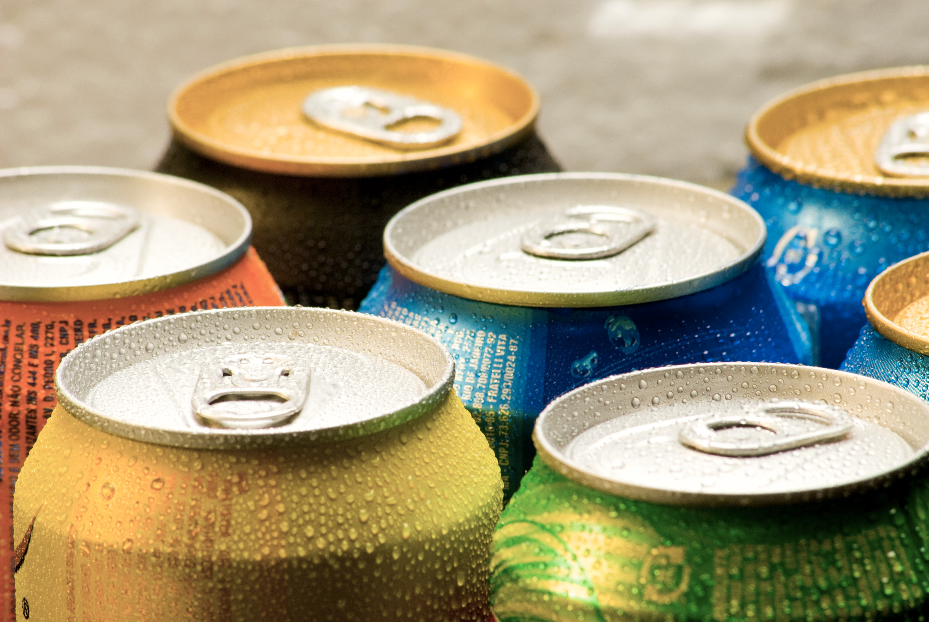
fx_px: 9301
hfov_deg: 5.7
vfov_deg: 3.8
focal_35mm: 360
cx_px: 464
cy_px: 311
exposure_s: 1/160
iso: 100
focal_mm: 240
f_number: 14
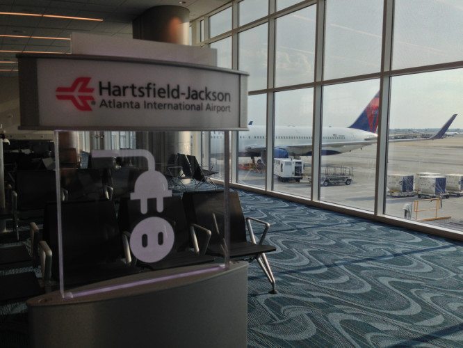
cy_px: 174
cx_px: 232
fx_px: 442
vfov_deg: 43.0
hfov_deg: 55.3
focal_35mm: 33
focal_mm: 4.12
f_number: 2.4
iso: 50
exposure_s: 1/335
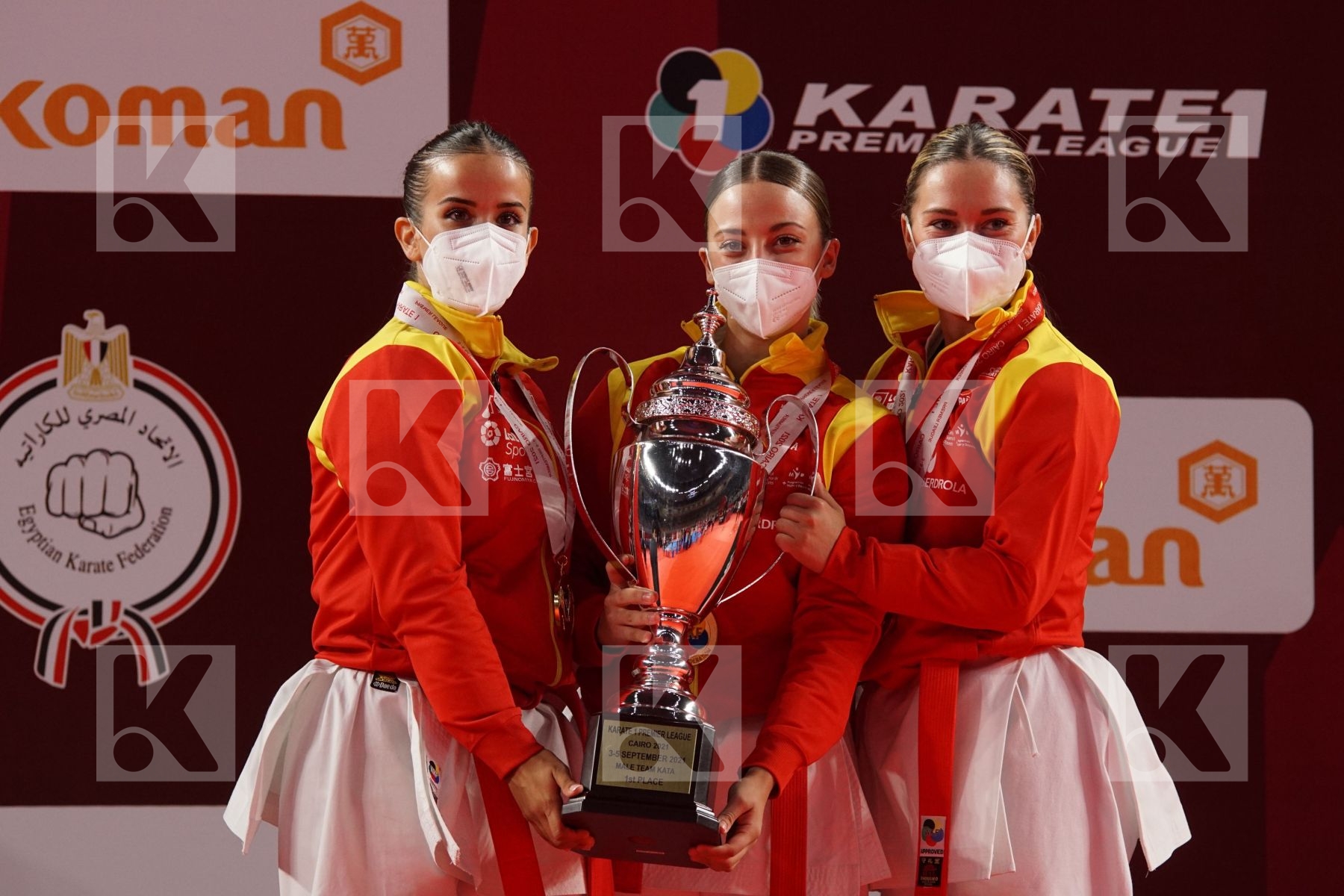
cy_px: 448
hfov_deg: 9.1
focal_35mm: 225
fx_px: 8399
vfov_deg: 6.1
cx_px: 672
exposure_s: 1/250
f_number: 3.5
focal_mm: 150
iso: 800
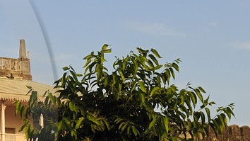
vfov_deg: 5.3
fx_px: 1505
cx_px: -233
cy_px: 132
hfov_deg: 9.0
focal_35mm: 227
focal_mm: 48
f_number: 8
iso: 200
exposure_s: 1/160
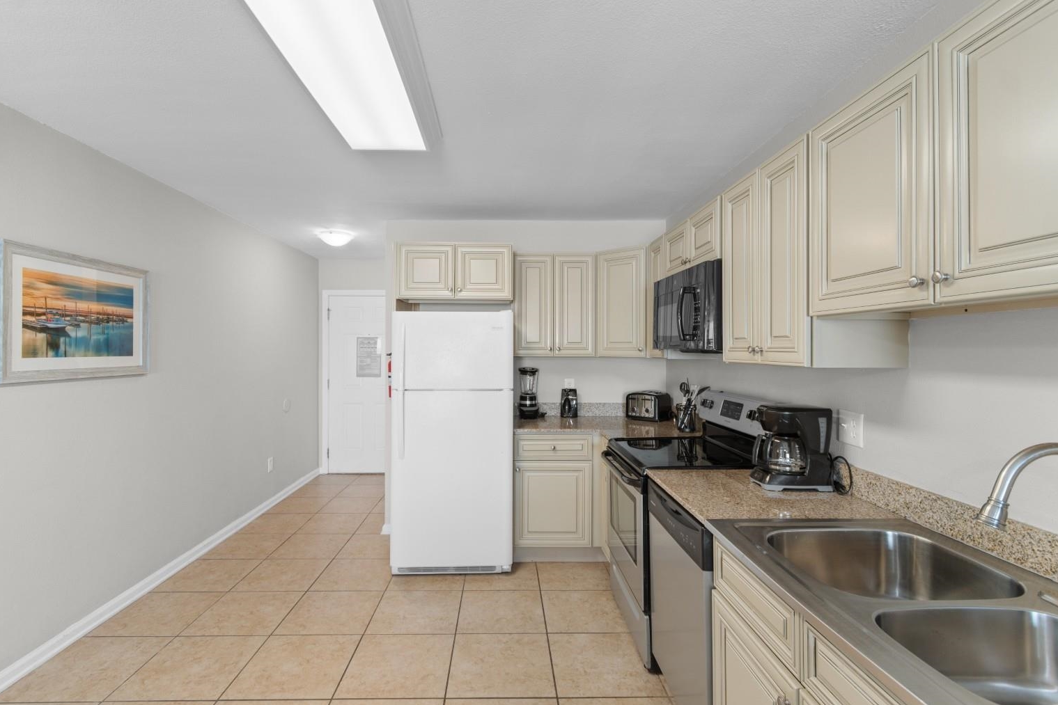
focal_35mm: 16
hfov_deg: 96.7
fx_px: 470
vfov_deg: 73.7
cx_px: 512
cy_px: 342
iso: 100
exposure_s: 1/2
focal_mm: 10
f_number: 4.5
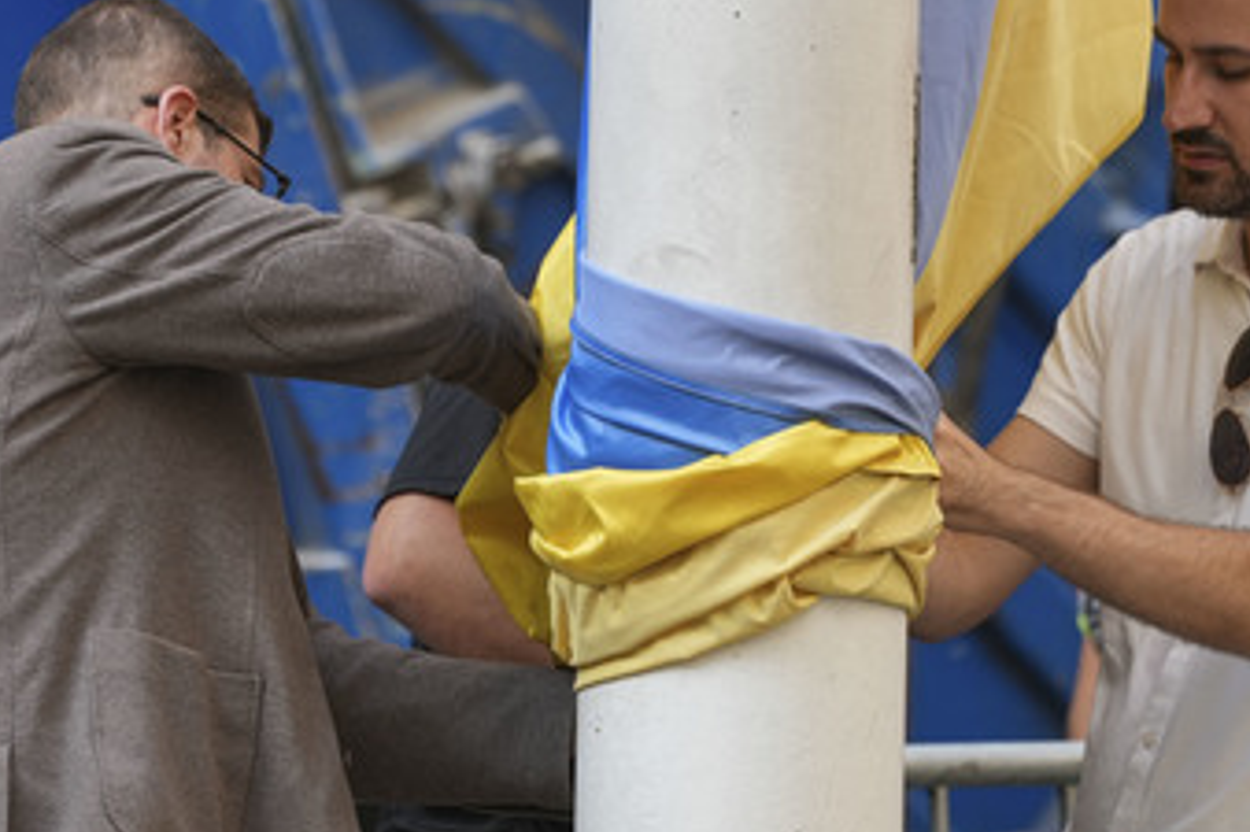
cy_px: 340
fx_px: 13604
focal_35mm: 392
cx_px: 577
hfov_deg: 5.3
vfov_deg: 3.5
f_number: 5.6
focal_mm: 294
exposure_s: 1/640
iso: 640
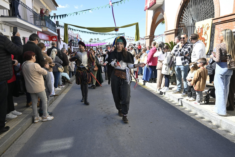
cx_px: 118
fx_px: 157
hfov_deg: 73.8
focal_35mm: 24
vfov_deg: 53.1
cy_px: 78
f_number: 6.3
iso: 200
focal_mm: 16
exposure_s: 1/320
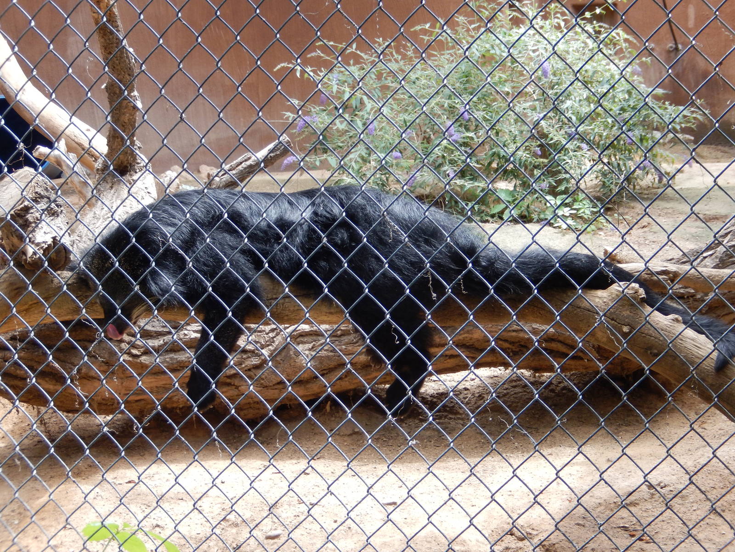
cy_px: 276
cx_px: 368
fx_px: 1423
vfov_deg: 21.9
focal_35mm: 67
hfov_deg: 29.0
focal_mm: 12
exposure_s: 1/30
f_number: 4.8
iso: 140
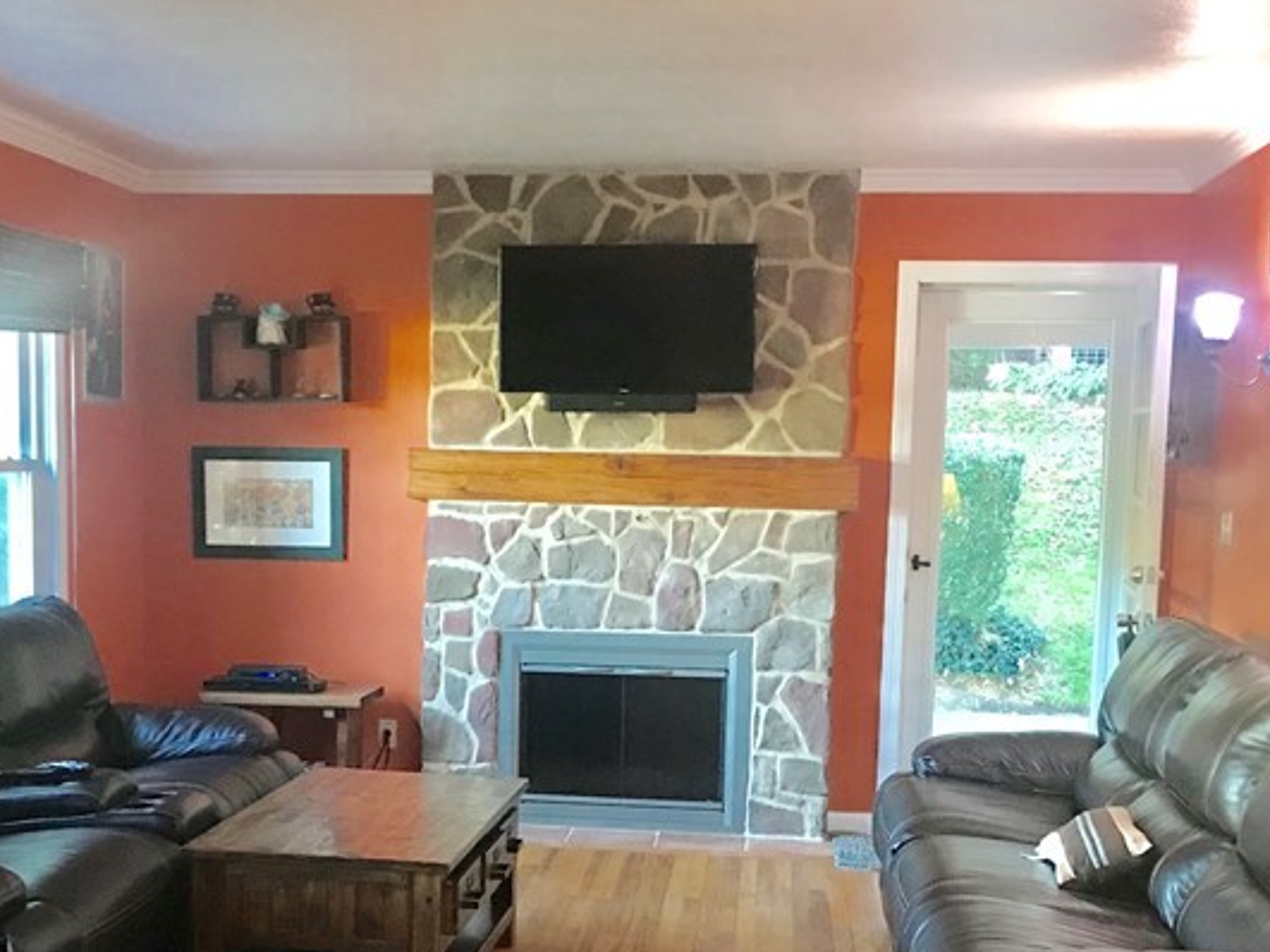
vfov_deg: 26.7
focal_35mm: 54
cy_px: 720
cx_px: 445
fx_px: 1981
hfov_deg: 35.3
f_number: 1.8
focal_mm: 3.99
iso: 100
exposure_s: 1/15
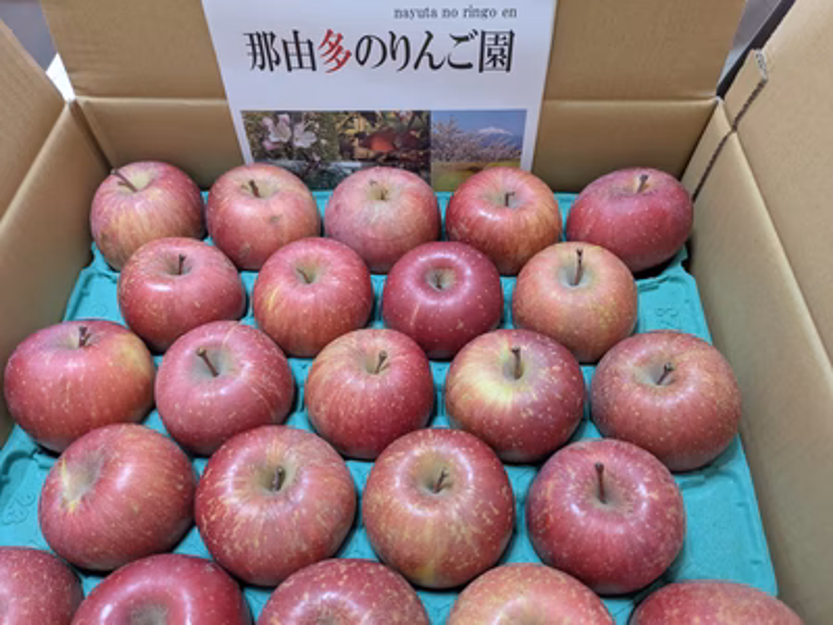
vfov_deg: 54.9
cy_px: 312
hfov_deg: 69.4
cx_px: 416
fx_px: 602
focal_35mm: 25
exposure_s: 1/33.3
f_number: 1.89
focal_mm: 5.43
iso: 430
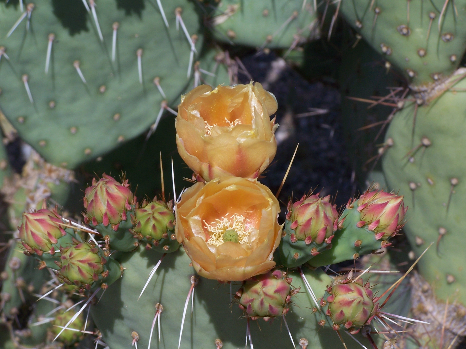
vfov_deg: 10.7
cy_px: 174
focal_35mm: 139
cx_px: 233
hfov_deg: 14.2
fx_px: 1871
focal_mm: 23.1
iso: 80
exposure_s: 1/500
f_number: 6.3
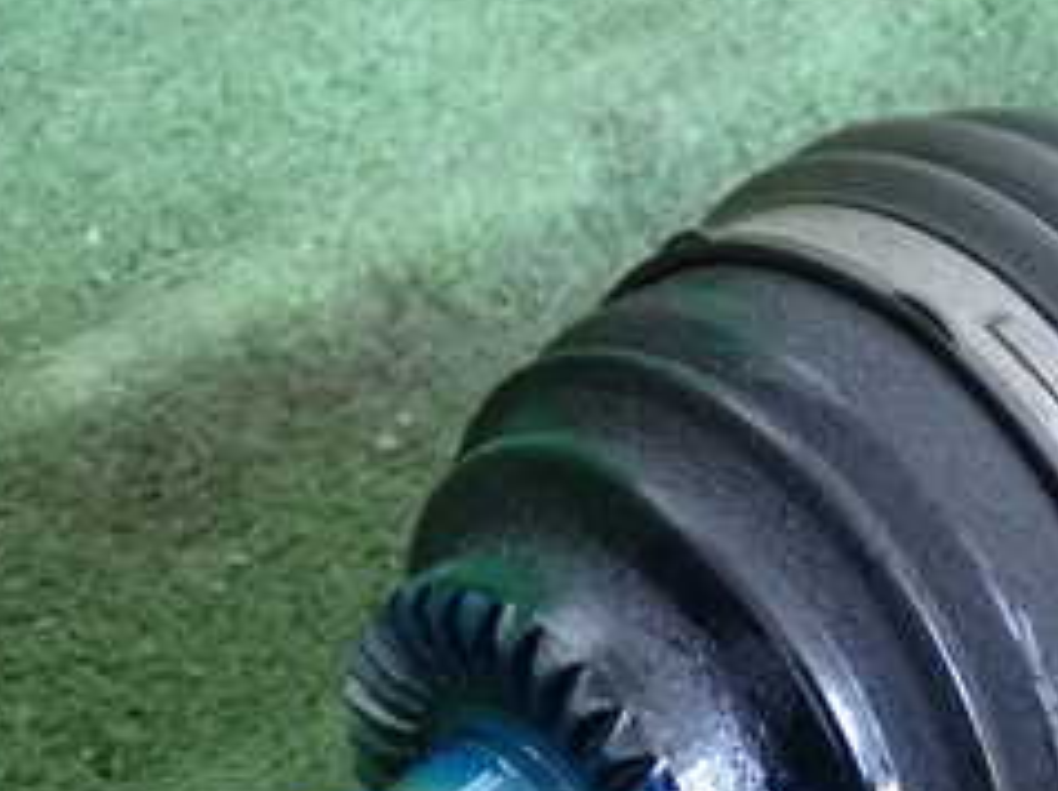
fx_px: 2931
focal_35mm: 96
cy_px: 431
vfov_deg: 15.4
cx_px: 1125
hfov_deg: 19.7
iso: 1600
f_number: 2.7
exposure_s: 1/125
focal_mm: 6.83
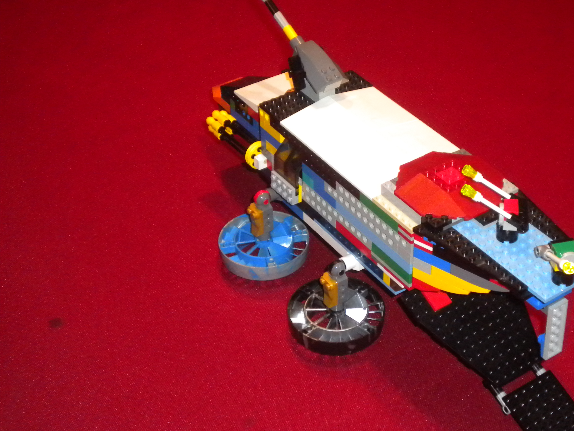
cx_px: 360
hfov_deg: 29.3
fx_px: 1094
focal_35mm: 66
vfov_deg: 22.2
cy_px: 184
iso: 400
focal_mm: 9.3
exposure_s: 1/30
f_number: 3.9
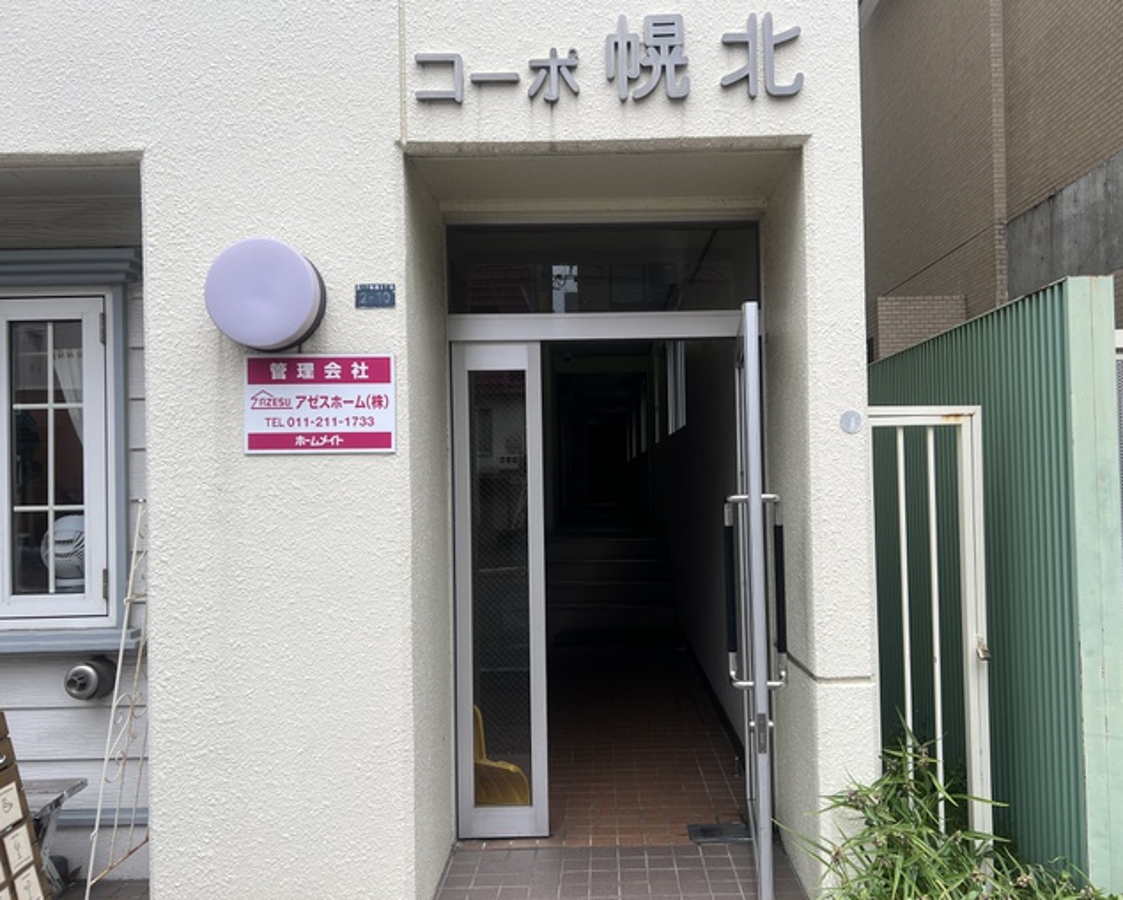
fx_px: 931
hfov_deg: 62.1
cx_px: 600
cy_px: 458
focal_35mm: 28
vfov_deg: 51.6
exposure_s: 1/723
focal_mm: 5.7
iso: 50
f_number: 1.5
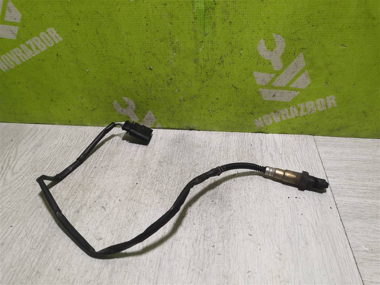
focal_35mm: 27
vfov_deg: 51.4
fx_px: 296
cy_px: 142
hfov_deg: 65.3
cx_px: 190
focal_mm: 3.95
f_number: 1.8
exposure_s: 1/100
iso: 100
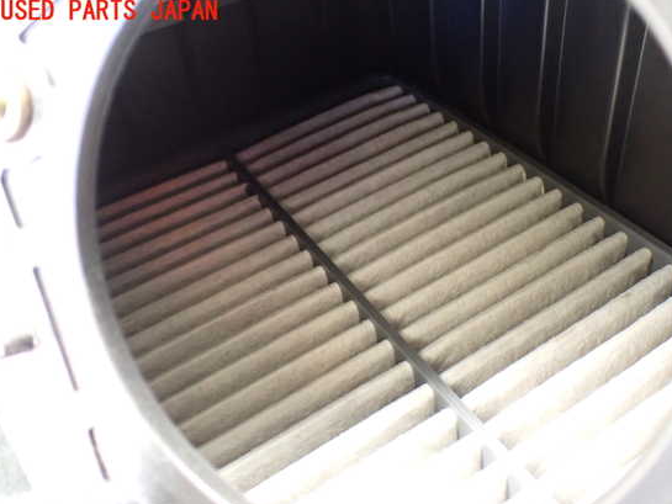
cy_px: 274
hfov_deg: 55.3
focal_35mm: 33
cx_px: 364
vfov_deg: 42.9
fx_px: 641
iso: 800
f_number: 2.3
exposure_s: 1/30
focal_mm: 5.4
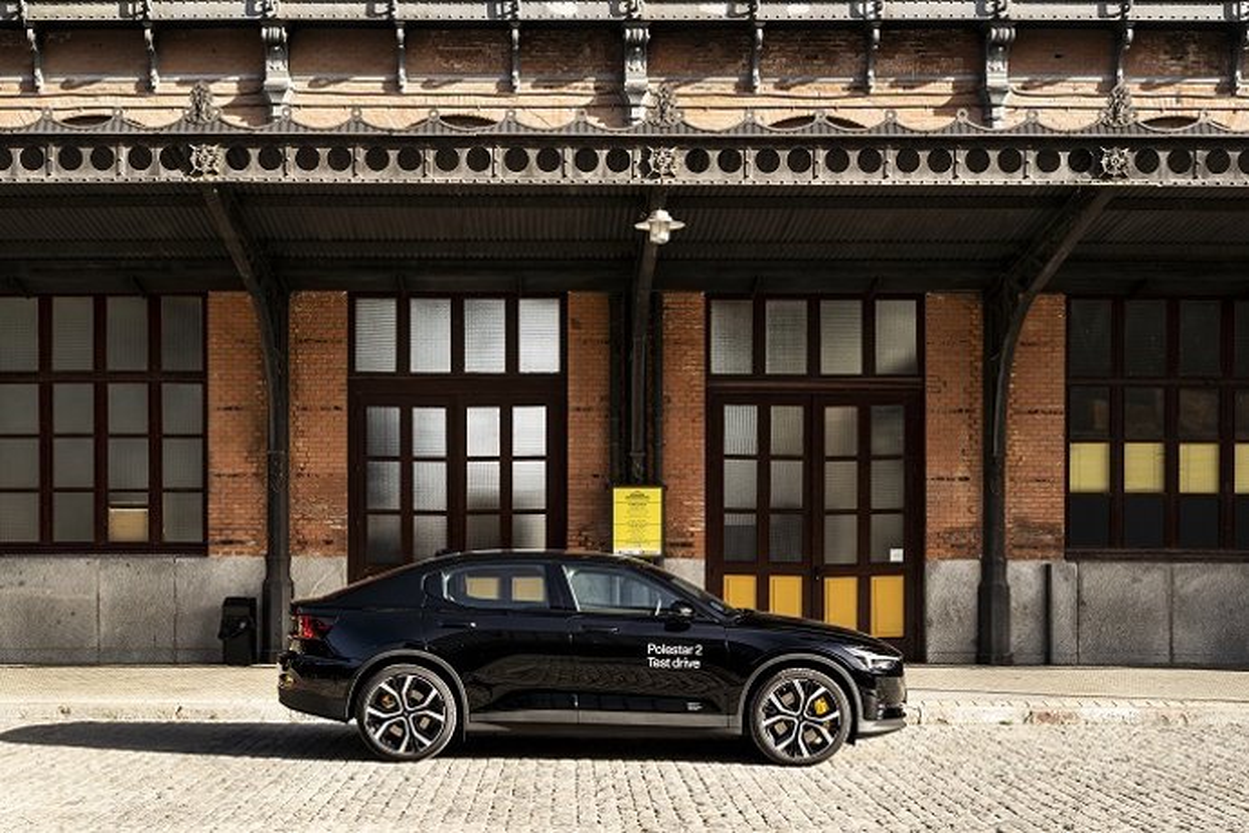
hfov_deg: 39.6
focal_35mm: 50
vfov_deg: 27.0
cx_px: 624
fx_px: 1735
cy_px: 416
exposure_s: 1/200
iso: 100
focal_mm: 50
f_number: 5.6
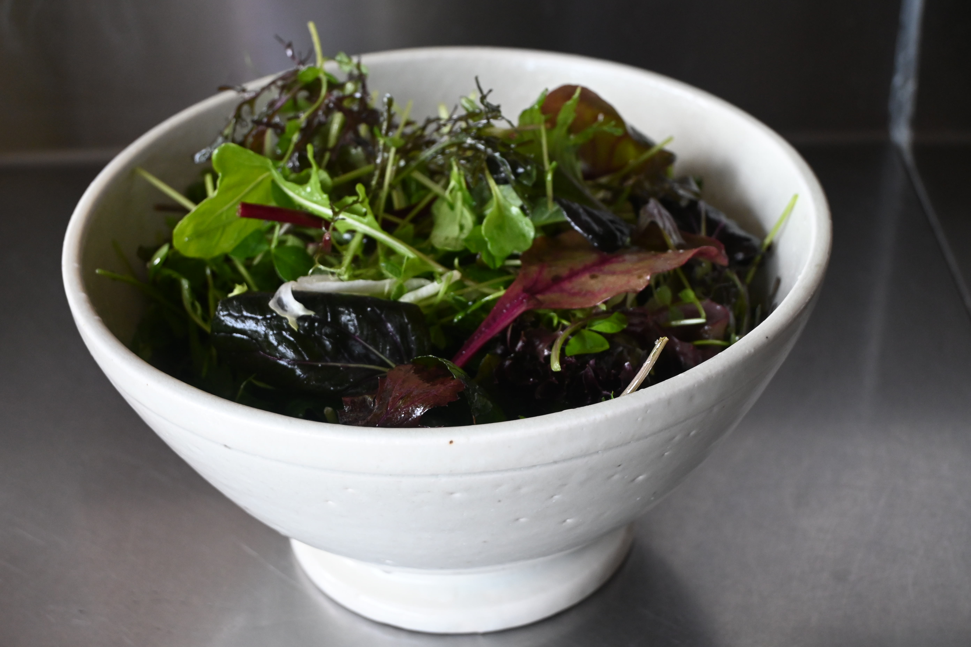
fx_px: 1740
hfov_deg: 31.2
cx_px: 486
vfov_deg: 21.1
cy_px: 324
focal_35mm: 64
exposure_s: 1/125
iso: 1100
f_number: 6
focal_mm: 43
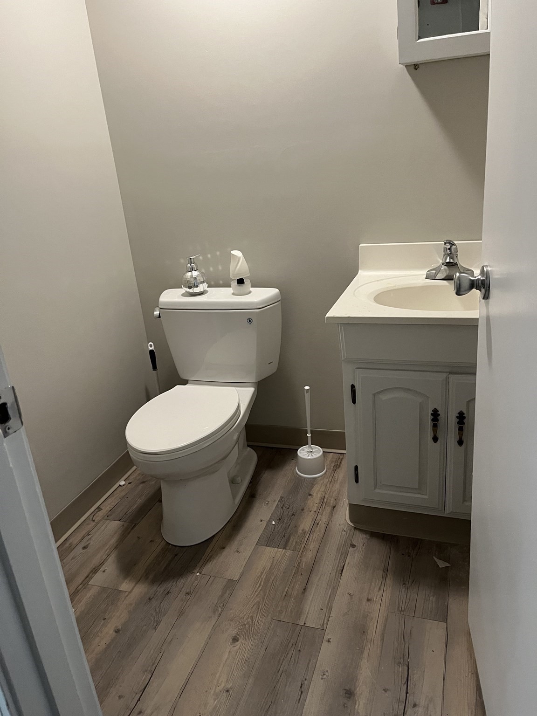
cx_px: 268
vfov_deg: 67.3
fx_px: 538
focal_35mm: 26
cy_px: 358
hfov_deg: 53.1
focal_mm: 5.1
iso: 400
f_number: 1.6
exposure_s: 1/60
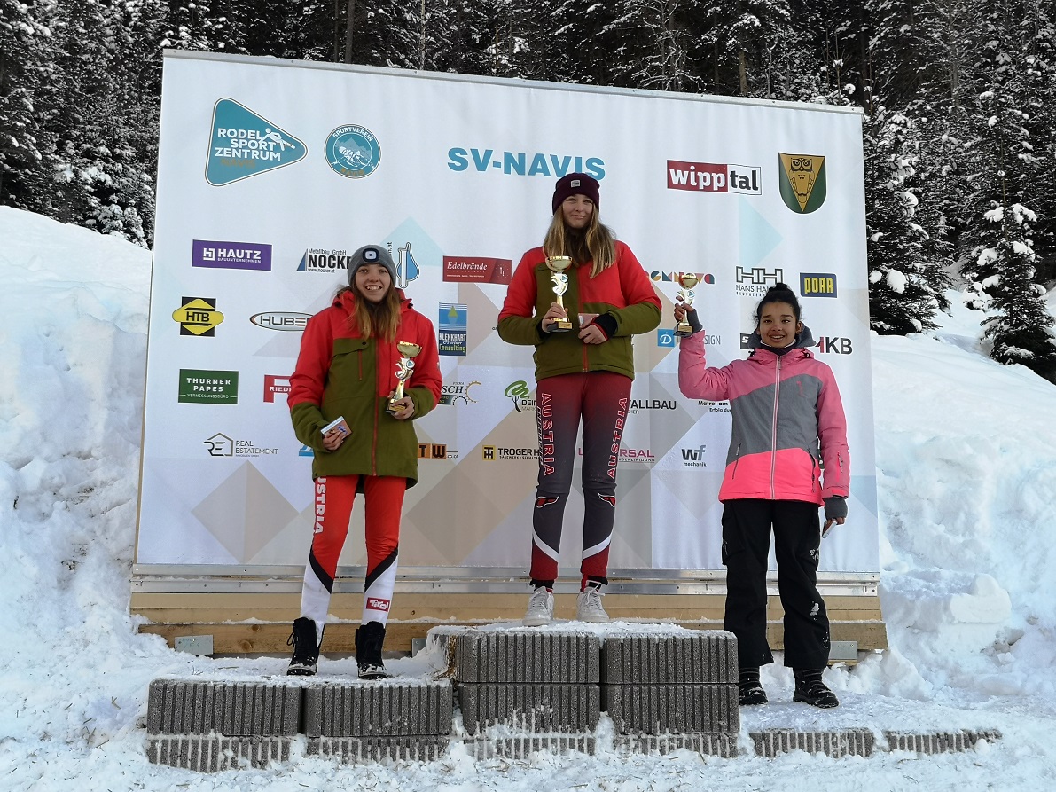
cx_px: 528
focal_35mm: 40
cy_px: 396
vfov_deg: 36.0
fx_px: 1220
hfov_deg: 46.8
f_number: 1.8
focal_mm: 3.95
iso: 50
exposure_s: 1/513
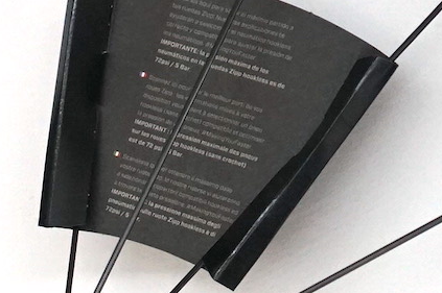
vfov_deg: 8.6
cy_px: 561
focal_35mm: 151
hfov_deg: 13.2
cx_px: -111
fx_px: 1852
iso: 1600
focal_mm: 29
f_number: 4
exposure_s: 1/160
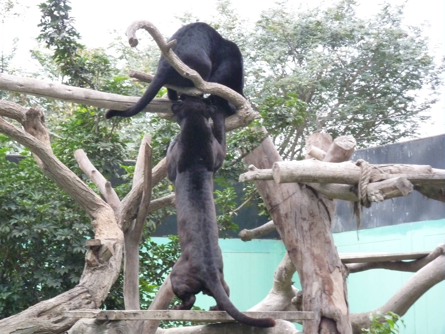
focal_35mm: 158
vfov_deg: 9.4
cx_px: 222
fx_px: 2031
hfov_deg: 12.5
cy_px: 167
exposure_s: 1/100
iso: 800
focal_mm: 25.9
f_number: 4.5
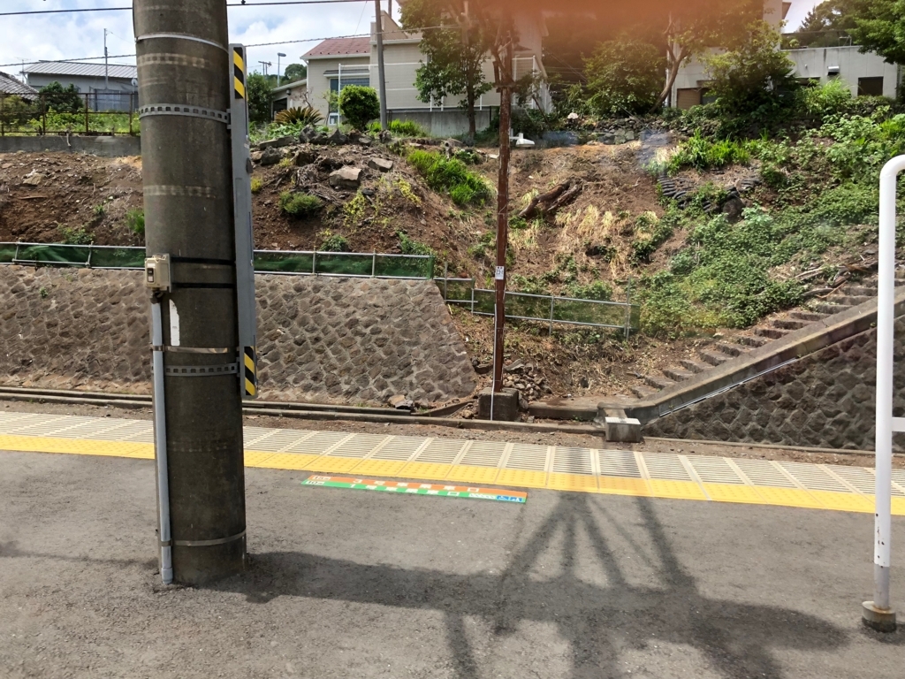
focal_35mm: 28
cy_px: 340
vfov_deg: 49.7
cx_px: 452
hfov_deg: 63.4
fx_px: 732
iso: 20
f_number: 1.8
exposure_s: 1/1499
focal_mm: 4
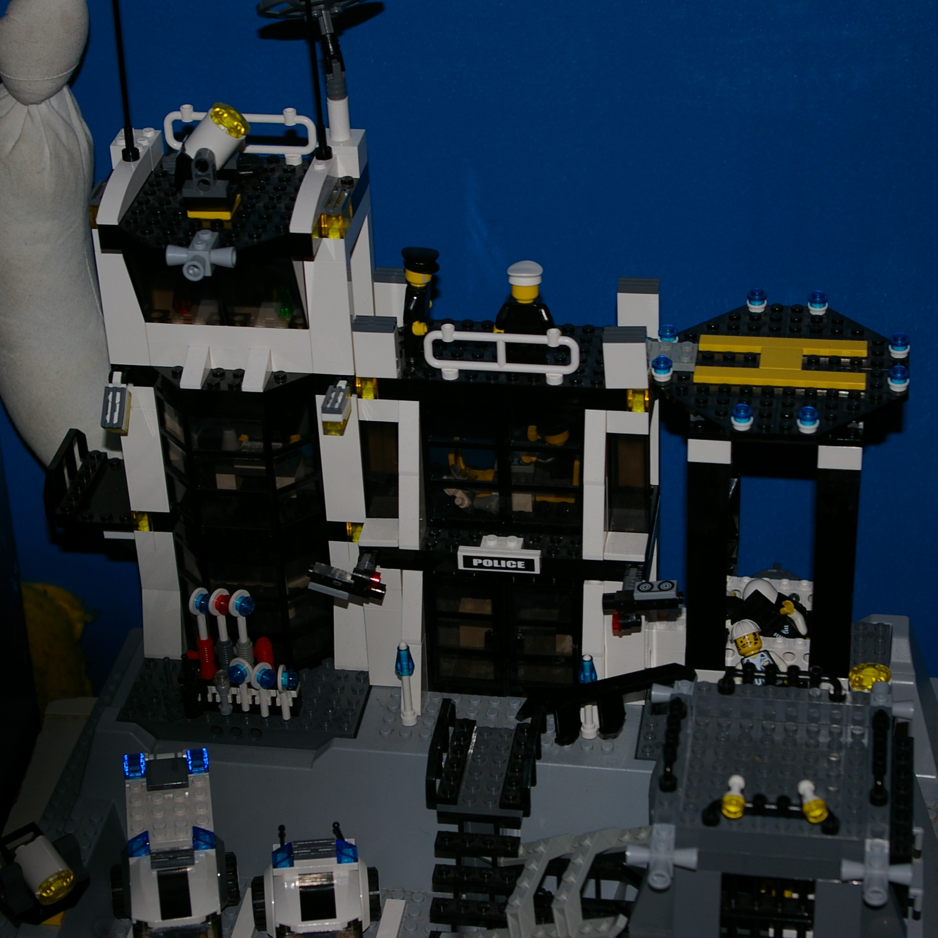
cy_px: 469
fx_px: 2361
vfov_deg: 22.5
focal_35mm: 77
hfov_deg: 22.5
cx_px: 527
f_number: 4.5
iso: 200
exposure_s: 1/60
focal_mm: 40
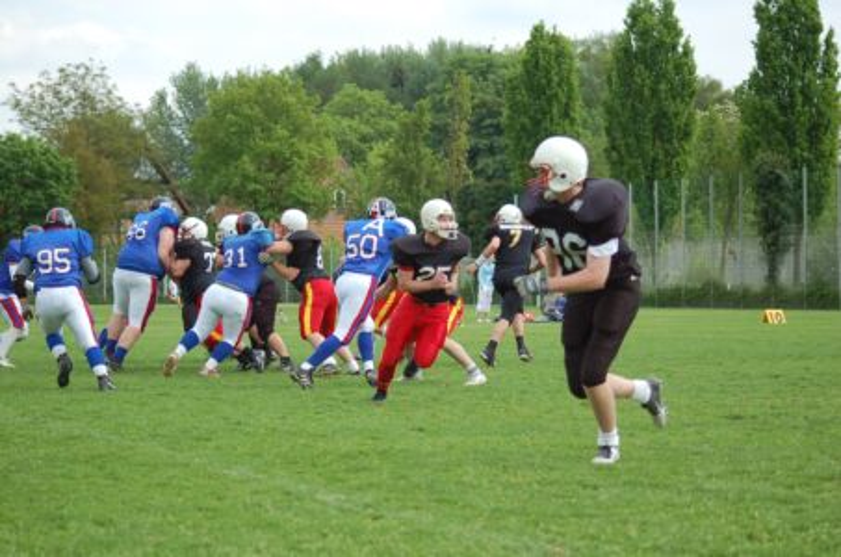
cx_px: 420
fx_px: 2448
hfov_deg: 19.5
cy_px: 278
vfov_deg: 13.0
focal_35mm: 105
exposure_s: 1/1000
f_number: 4
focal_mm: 70
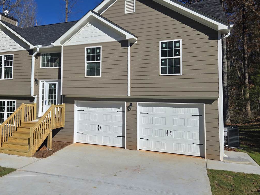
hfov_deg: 61.1
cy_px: 82
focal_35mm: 29
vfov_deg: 48.0
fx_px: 218
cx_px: 104
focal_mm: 5.4
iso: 25
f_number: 1.8
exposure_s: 1/3363
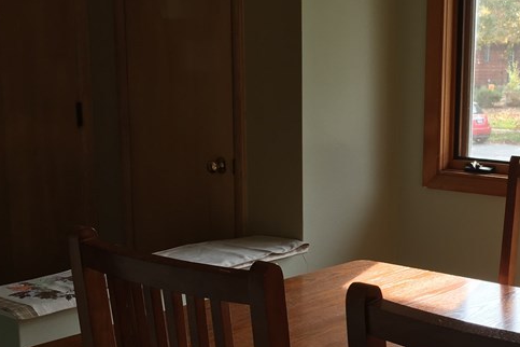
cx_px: 419
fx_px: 924
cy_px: 238
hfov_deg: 30.6
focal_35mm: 64
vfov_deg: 21.1
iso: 32
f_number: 2.2
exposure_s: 1/120
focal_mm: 4.15
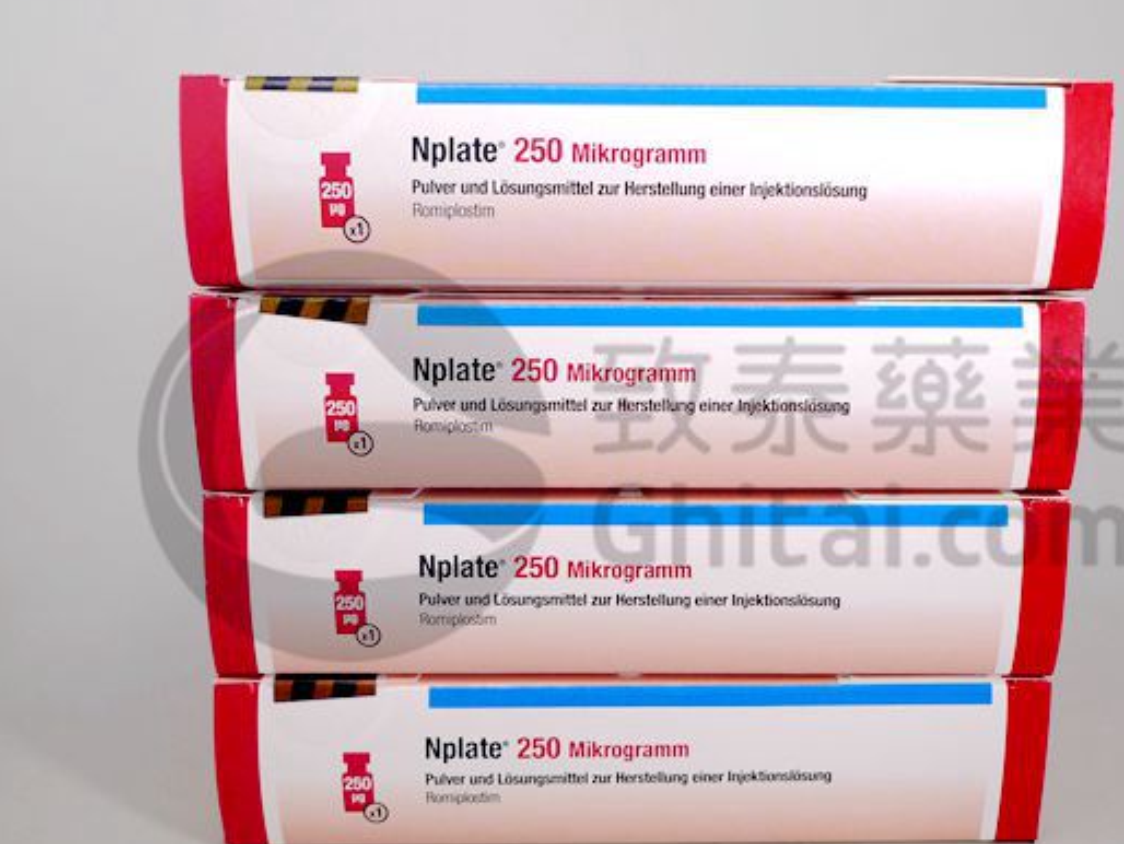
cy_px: 457
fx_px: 1137
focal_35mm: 35
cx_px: 634
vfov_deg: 40.7
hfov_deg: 52.5
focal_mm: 6.3
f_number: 2.8
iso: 80
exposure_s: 1/400
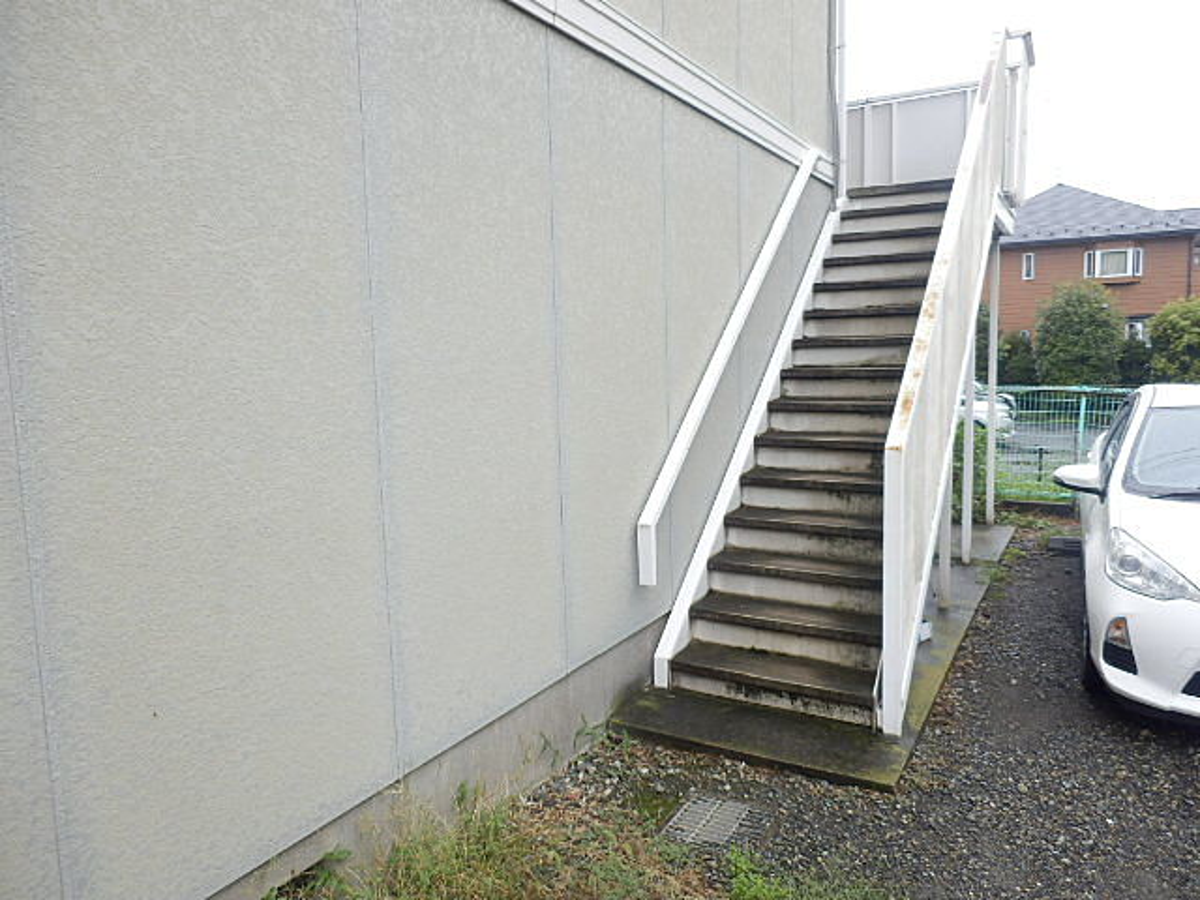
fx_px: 832
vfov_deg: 56.8
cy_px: 450
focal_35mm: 24
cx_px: 600
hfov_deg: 71.6
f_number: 3
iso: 80
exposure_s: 1/160
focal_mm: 4.2
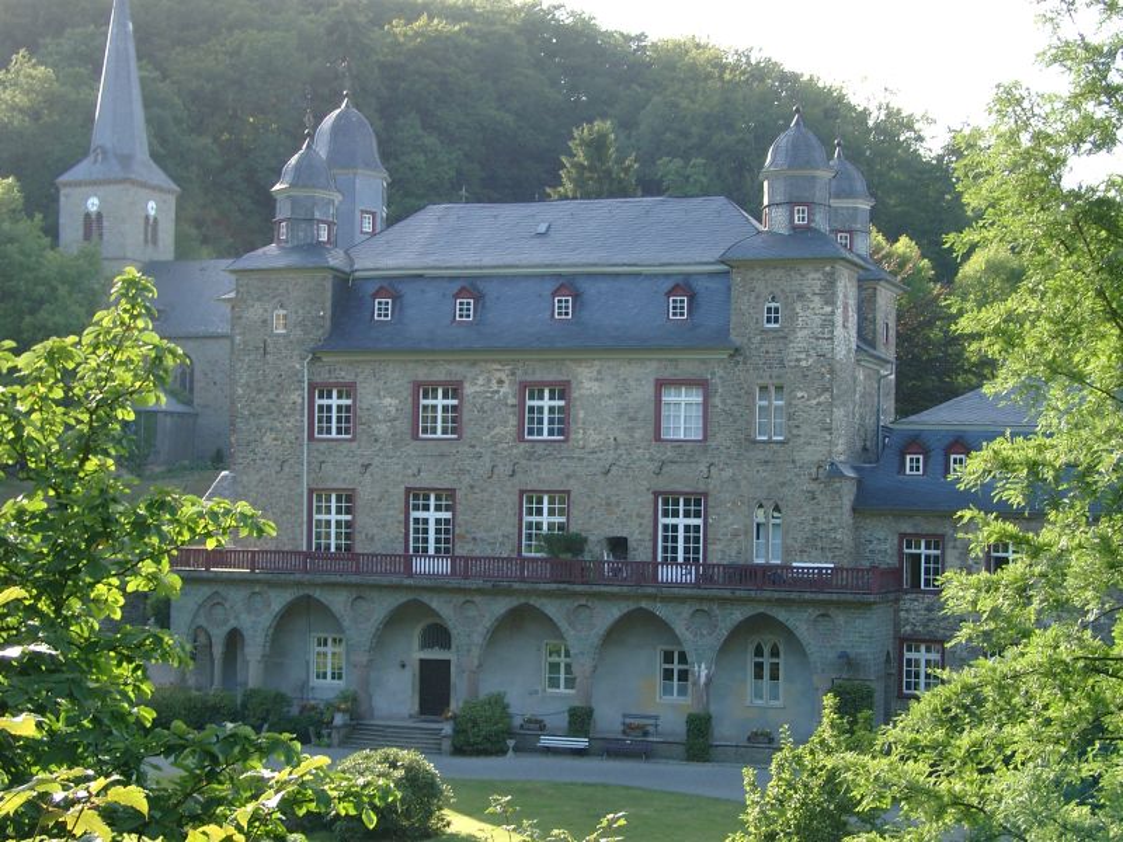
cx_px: 562
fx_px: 2076
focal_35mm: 64
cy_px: 421
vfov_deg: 22.9
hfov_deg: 30.3
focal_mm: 13.35
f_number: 4
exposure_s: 1/71.7
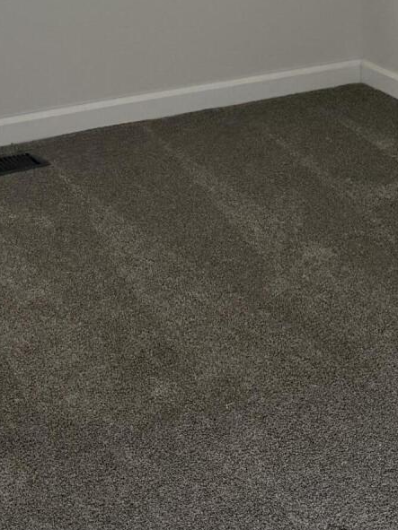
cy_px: -182
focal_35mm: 88
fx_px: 1350
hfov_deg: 16.8
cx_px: 160
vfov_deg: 20.2
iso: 200
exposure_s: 1/60
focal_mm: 5.96
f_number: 1.6
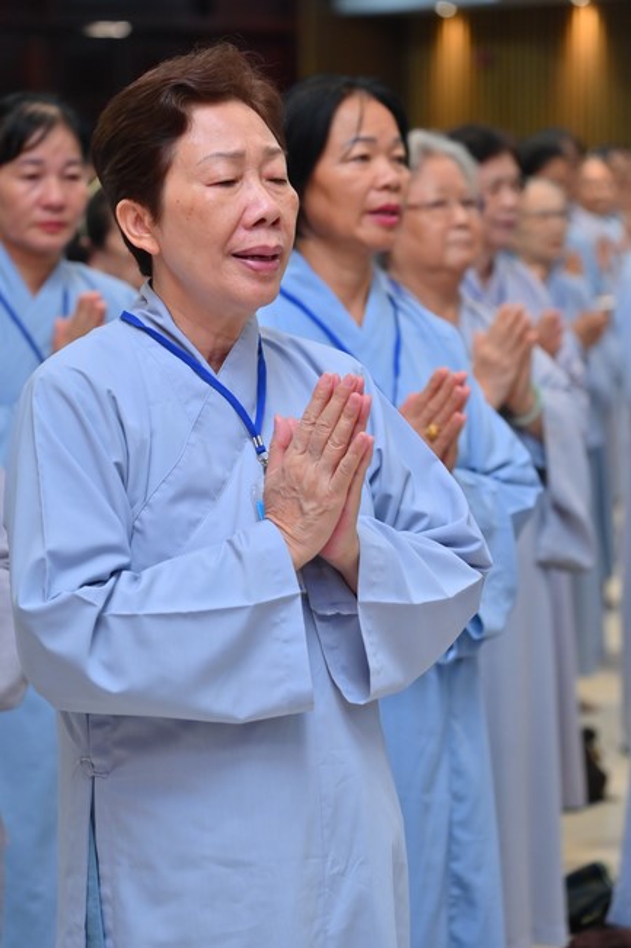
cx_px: 316
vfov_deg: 17.1
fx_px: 3156
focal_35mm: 120
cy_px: 474
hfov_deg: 11.4
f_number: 5
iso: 1250
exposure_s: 1/125
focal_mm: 120
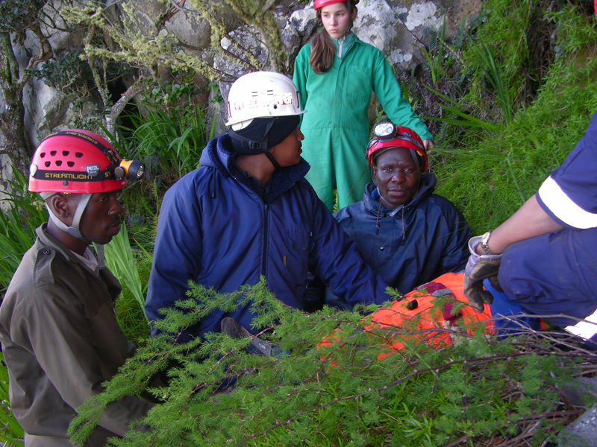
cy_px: 224
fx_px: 673
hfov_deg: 47.9
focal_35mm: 39
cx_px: 298
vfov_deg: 36.8
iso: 50
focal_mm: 10
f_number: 3.2
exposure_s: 1/30
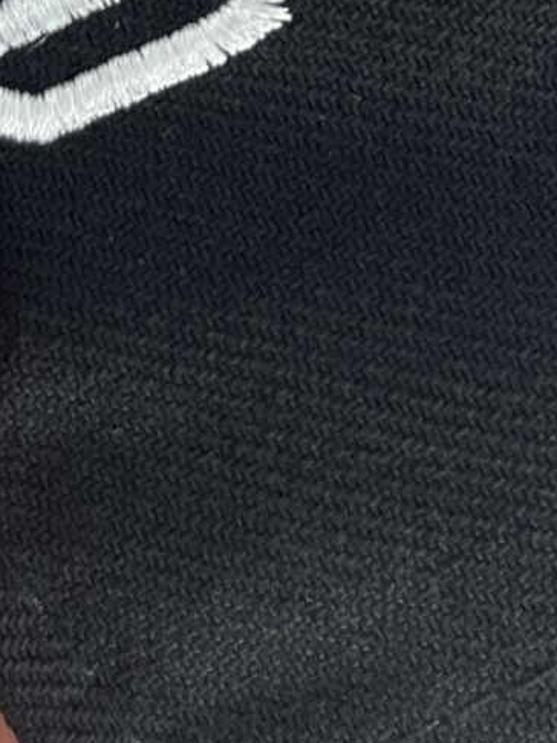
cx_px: -2
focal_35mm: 137
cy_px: -717
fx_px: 2942
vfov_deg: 12.7
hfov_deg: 10.7
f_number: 1.6
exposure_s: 1/100
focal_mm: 5.1
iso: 64
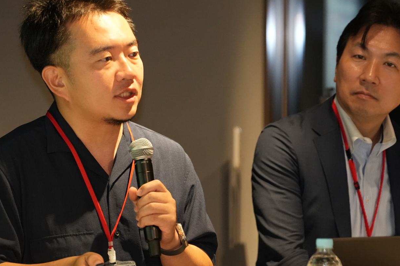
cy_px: 144
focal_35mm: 295
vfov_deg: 4.7
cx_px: 236
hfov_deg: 7.0
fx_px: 3277
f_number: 4
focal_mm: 180
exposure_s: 1/200
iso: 4000
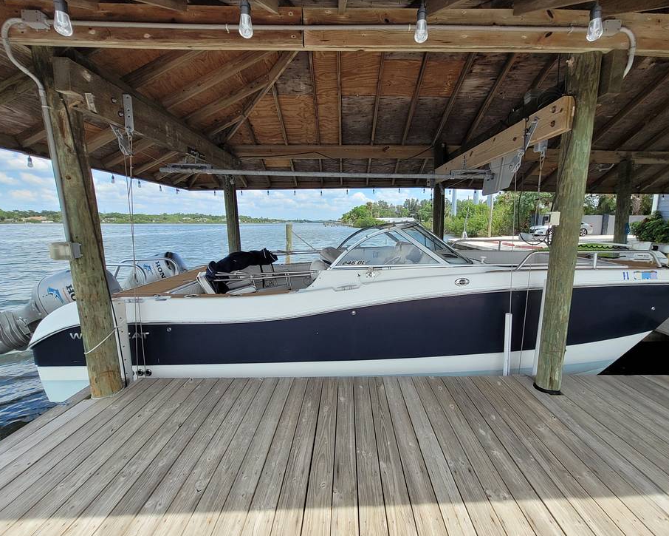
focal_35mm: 14
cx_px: 351
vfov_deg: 88.0
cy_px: 263
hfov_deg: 100.6
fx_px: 277
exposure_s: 1/769
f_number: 2.2
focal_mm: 1.74
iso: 40
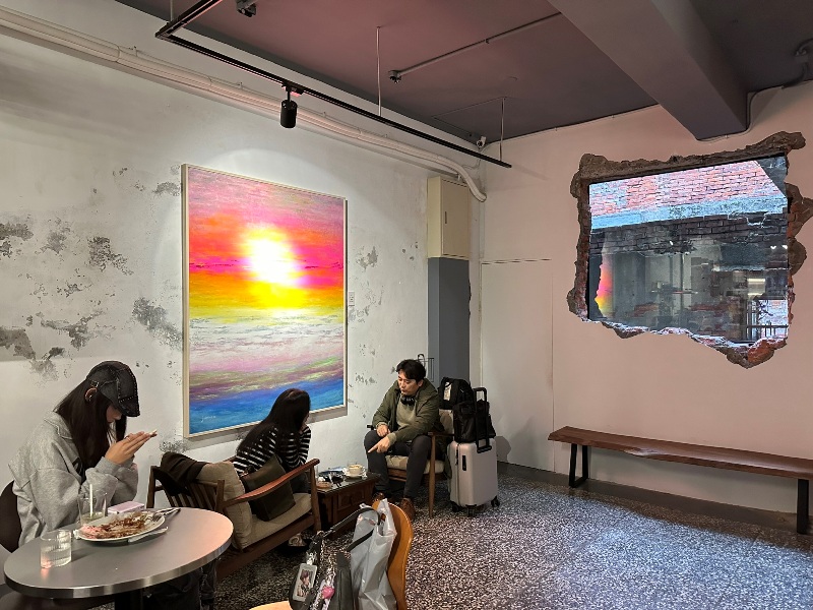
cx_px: 406
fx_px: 564
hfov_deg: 71.6
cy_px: 305
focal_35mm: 24
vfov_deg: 56.8
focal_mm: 6.86
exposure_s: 1/60
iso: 500
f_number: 1.78
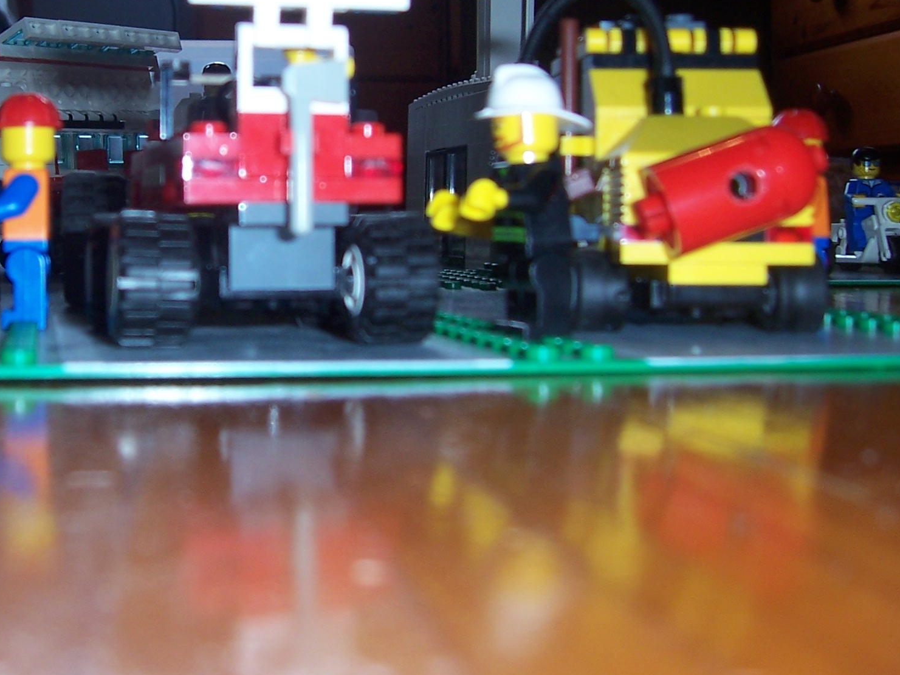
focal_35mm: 56
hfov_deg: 33.5
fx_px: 1456
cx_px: 207
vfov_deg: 25.9
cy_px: 196
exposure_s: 1/60
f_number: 3
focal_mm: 6
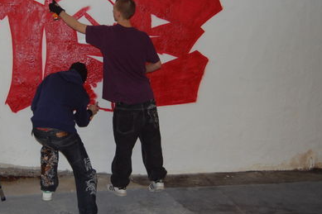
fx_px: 508
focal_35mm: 57
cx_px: 87
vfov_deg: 23.7
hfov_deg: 34.5
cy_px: 69
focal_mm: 23
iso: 400
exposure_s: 1/60
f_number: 3.8
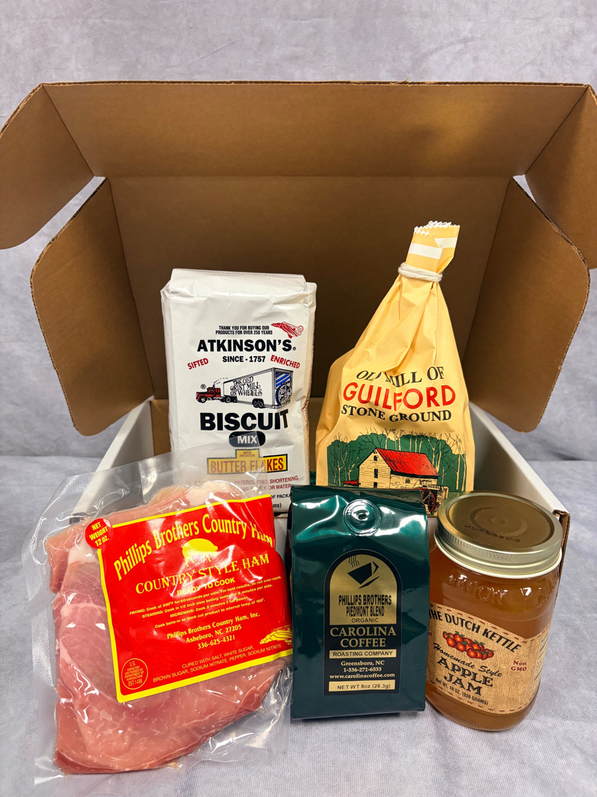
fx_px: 598
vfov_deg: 67.3
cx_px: 298
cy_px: 398
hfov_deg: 53.1
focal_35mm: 26
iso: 160
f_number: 1.6
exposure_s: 1/60
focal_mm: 5.96
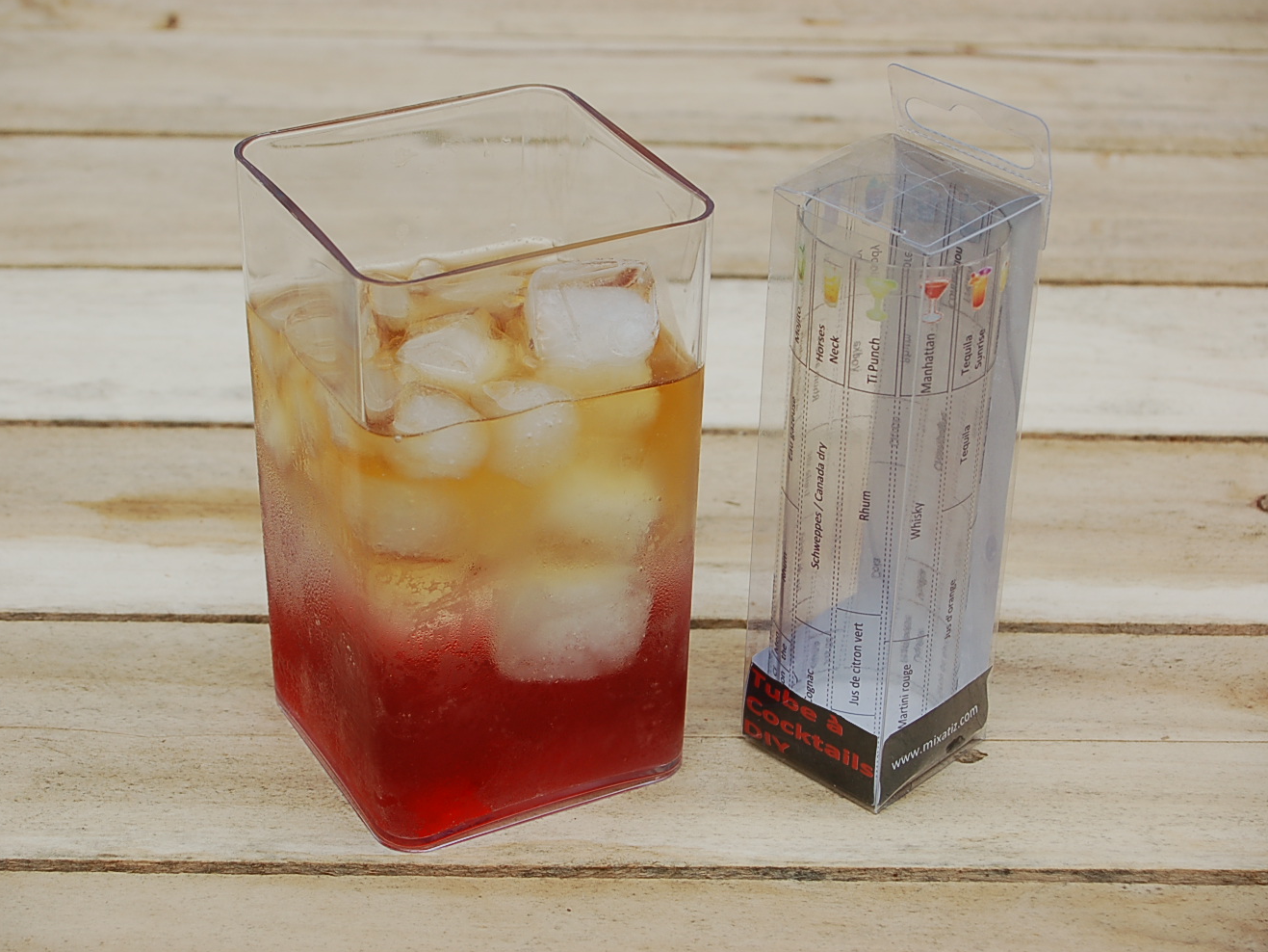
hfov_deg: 24.7
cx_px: 598
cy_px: 472
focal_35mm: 79
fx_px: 2894
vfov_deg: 18.7
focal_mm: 48
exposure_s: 1/250
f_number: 8
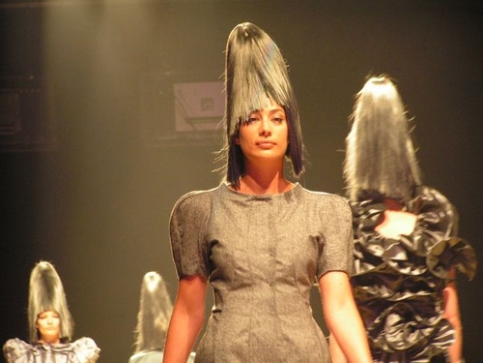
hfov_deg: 9.5
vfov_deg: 7.1
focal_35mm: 209
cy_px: 182
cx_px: 242
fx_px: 2916
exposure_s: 1/25
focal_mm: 34.7
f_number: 3.2
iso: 200
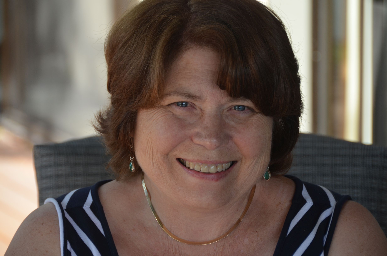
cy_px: 128
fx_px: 2414
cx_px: 194
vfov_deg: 6.1
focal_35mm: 225
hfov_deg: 9.2
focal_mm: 150
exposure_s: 1/250
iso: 450
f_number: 5.6
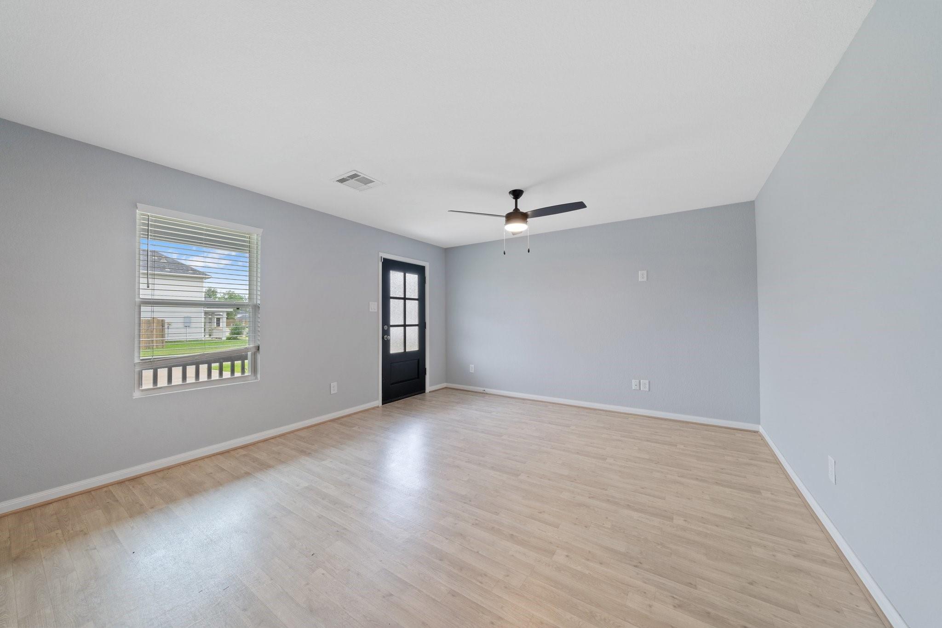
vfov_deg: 90.0
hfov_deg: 112.6
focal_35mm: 12
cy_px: 314
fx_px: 314
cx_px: 471
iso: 320
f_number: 10
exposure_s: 1/2.5
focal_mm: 12
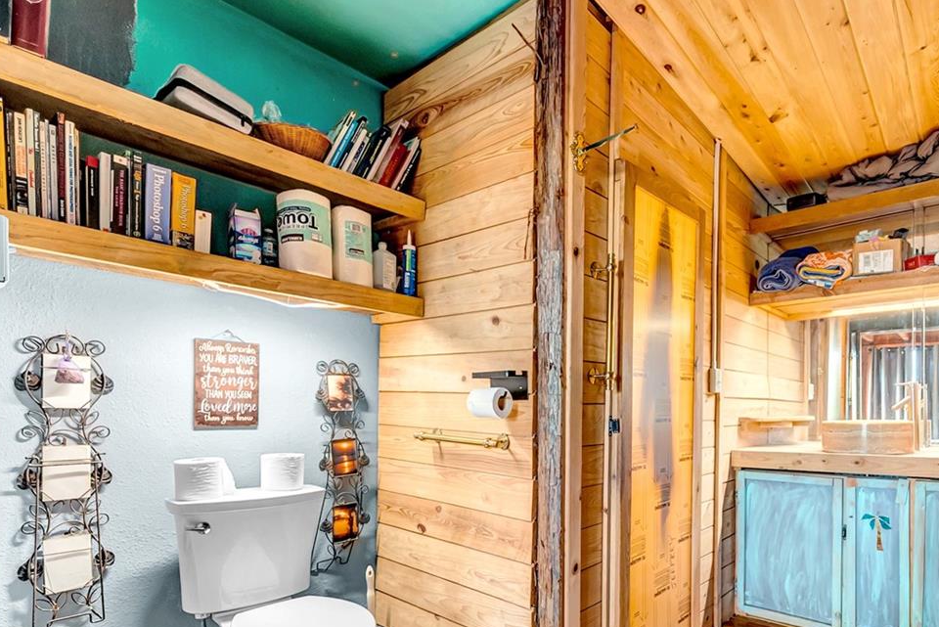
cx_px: 570
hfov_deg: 82.8
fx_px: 522
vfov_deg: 60.2
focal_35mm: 20
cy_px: 427
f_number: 4.5
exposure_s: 1/30
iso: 800
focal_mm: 12
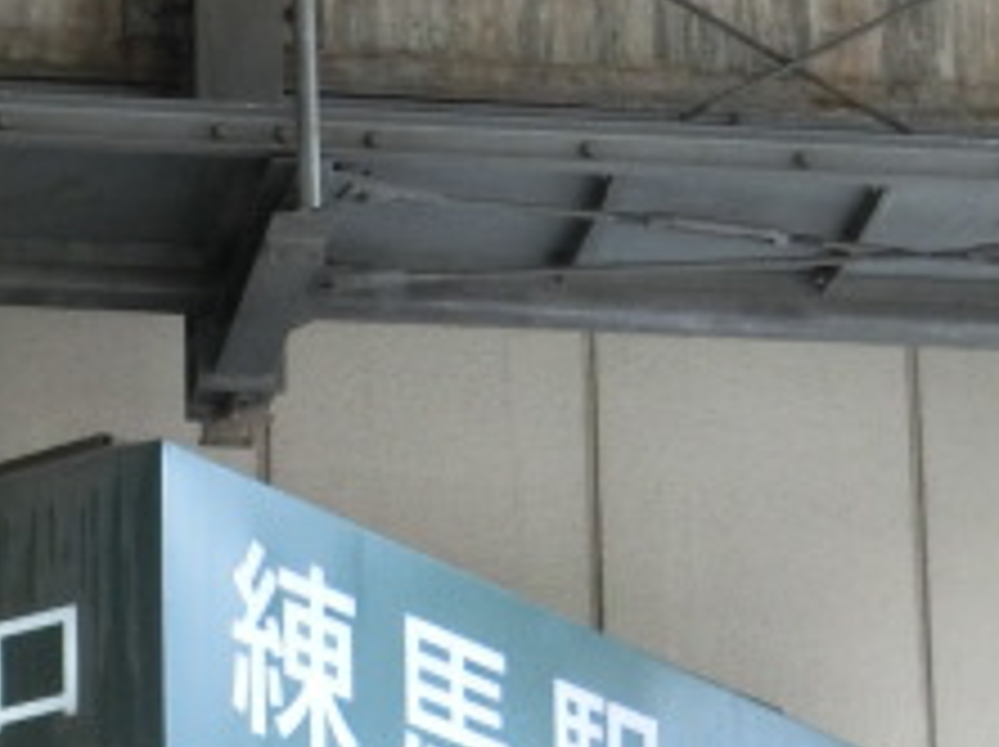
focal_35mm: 231
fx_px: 6659
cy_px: 806
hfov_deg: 8.6
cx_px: 140
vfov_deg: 6.4
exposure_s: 1/80
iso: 500
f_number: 5.4
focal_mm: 14.3
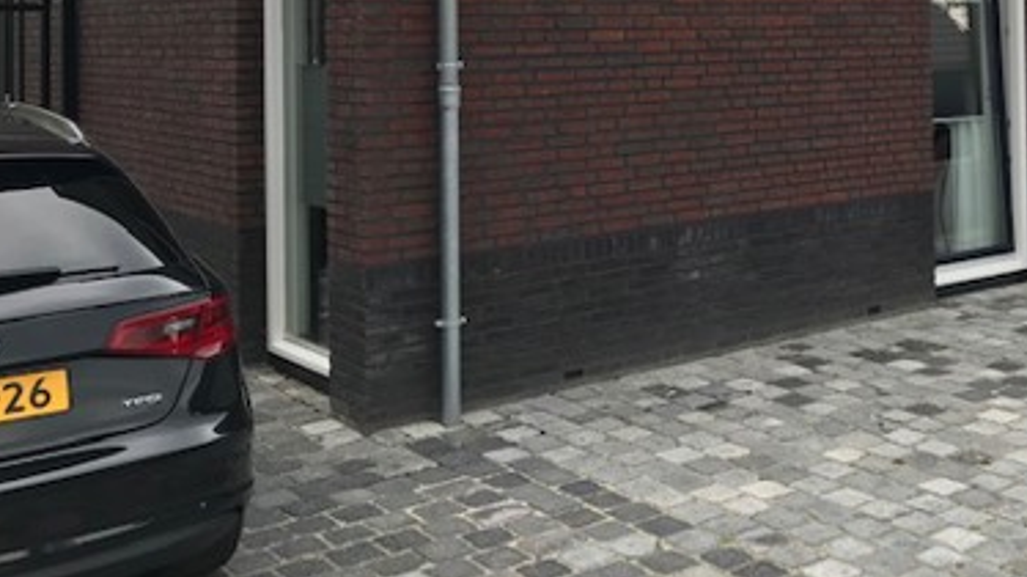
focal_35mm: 49
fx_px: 1334
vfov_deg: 23.5
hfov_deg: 41.1
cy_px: 22
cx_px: 750
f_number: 1.8
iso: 20
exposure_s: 1/486
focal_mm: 3.99
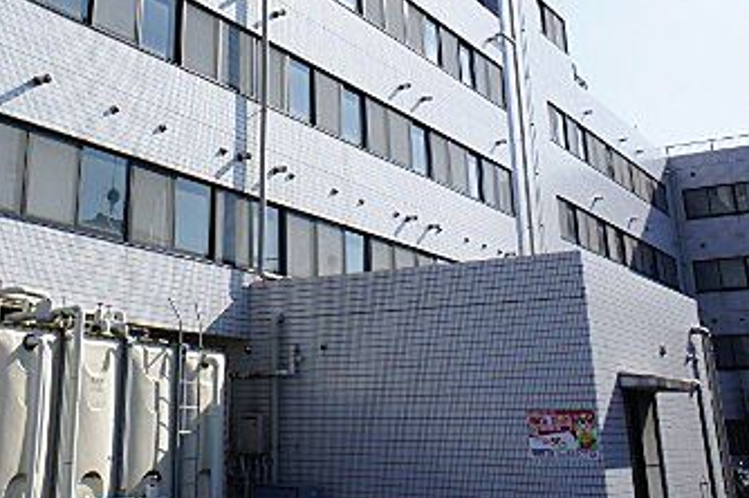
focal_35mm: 46
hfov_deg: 42.1
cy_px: 67
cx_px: 238
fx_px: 956
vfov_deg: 28.3
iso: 200
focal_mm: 16
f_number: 11
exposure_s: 1/250
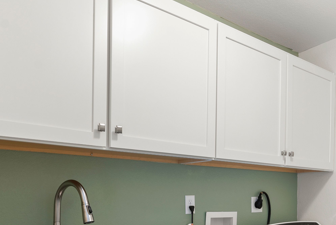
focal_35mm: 34
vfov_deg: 36.5
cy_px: 204
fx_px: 318
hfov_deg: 55.7
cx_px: 179
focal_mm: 16
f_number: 8
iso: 400
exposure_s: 1/2.5
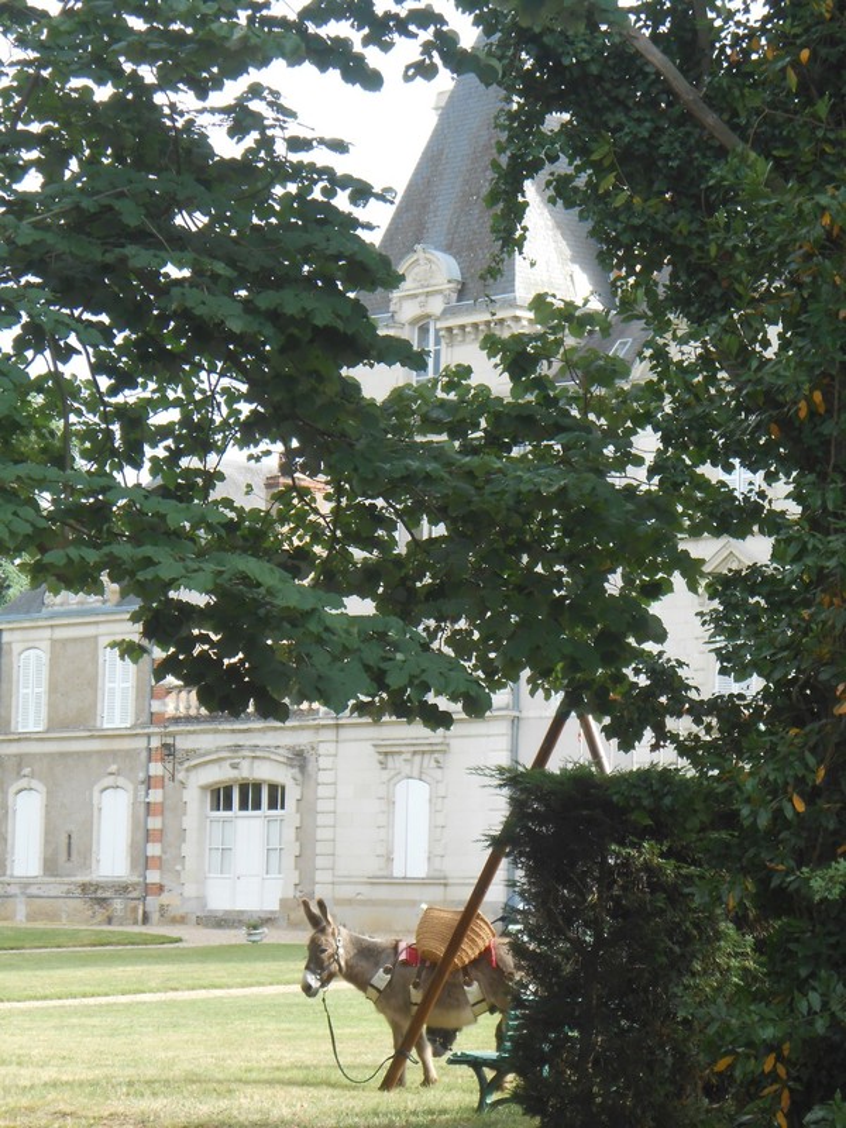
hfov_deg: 12.5
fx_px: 3878
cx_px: 423
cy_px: 564
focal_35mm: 119
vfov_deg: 16.6
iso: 80
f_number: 5.5
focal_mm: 21.2
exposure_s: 1/80
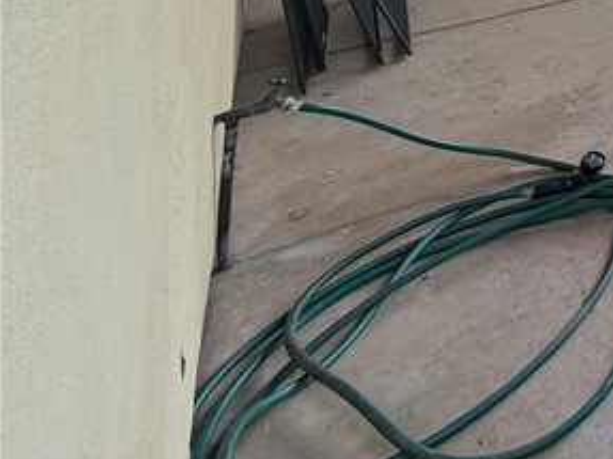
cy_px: -344
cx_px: 1091
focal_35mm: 50
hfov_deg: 22.6
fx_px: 885
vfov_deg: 21.0
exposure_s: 1/233
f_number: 2.2
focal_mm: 2.22
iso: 40
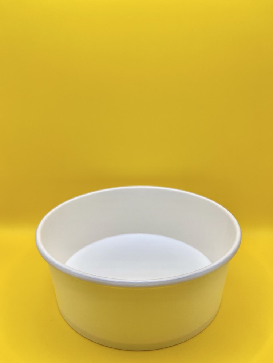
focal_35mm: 26
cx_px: 136
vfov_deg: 67.3
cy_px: 182
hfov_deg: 53.1
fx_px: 273
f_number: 1.6
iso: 50
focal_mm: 5.1
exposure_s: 1/558
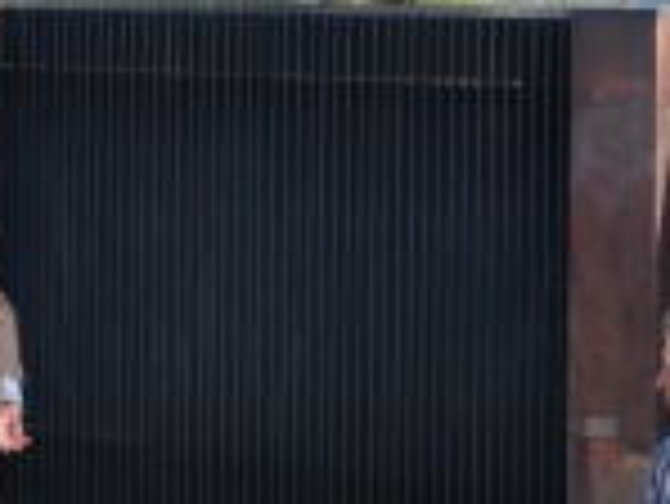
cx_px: 836
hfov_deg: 5.1
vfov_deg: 3.9
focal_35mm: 383
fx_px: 7419
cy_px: 781
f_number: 4.5
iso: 400
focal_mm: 62
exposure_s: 1/800
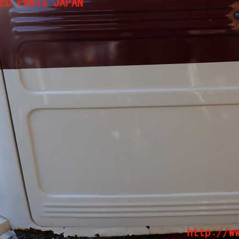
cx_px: 147
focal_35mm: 36
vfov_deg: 46.0
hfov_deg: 45.7
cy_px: 118
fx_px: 281
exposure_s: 1/125
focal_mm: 5.4
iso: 100
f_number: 3.2
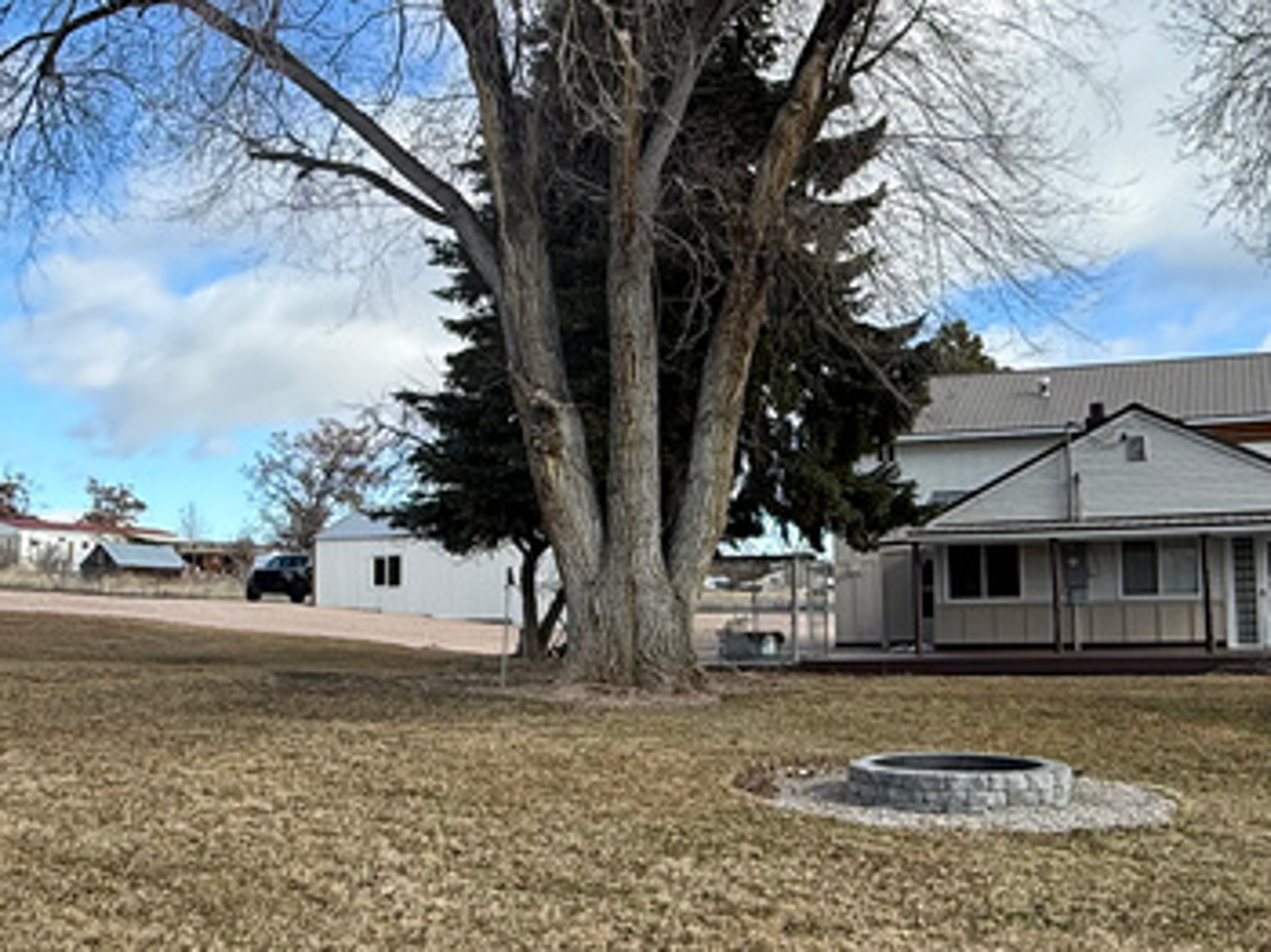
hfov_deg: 45.7
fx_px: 1504
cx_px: 734
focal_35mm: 41
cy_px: 472
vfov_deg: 35.1
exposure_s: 1/1235
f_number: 2.2
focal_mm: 2.22
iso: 50
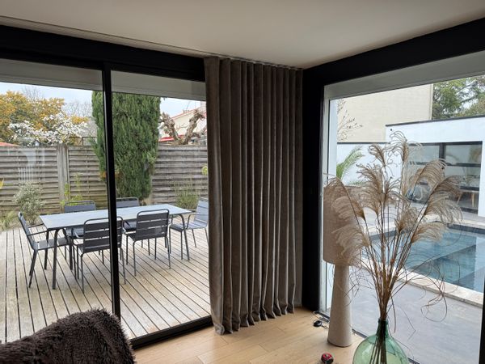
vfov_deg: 56.8
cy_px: 182
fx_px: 336
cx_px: 242
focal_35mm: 24
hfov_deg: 71.6
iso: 50
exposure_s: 1/145
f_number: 1.78
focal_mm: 6.76
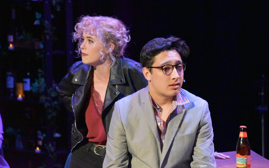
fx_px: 1631
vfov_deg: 5.9
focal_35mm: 223
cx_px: 134
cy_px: 82
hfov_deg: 9.4
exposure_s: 1/400
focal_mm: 145
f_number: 4.8
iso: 12800
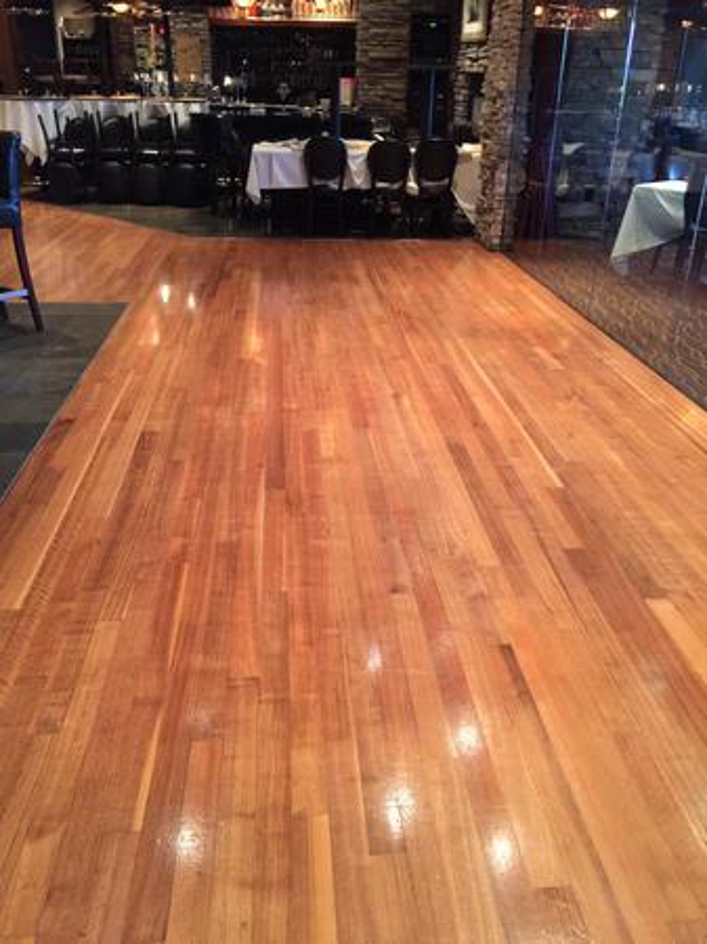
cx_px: 354
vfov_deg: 61.7
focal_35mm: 29
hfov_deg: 48.2
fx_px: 790
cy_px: 472
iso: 100
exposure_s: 1/4
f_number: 2.2
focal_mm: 4.15
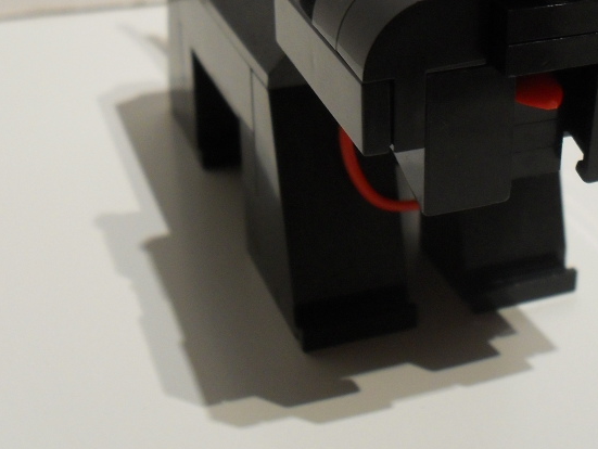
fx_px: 1124
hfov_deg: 29.4
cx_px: 445
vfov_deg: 22.3
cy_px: 87
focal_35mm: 65
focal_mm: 6.3
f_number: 3.2
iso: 200
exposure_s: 1/30
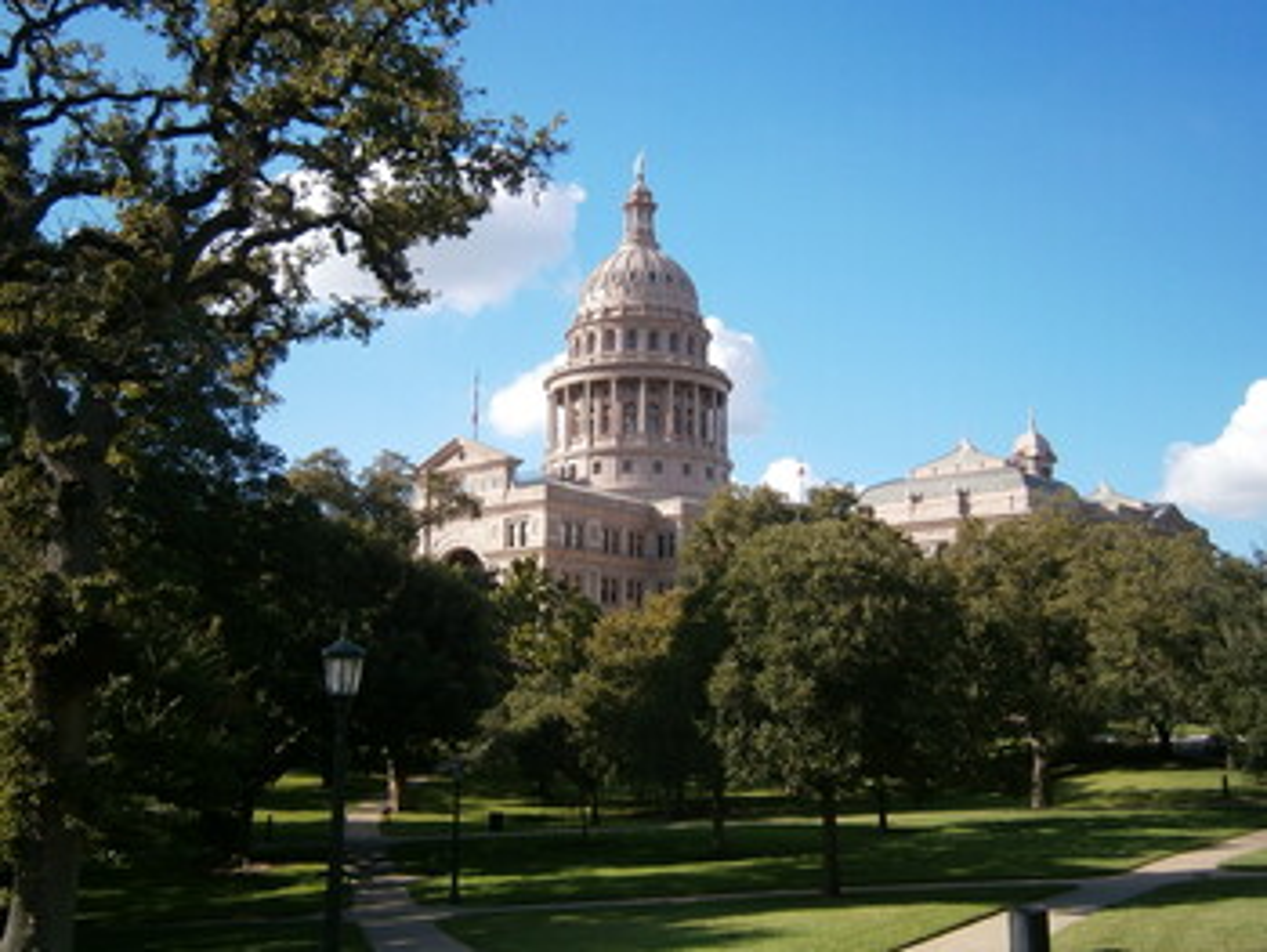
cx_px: 634
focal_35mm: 36
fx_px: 1319
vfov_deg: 39.7
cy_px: 476
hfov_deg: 51.3
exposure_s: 1/640
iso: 80
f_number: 3.1
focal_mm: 6.4
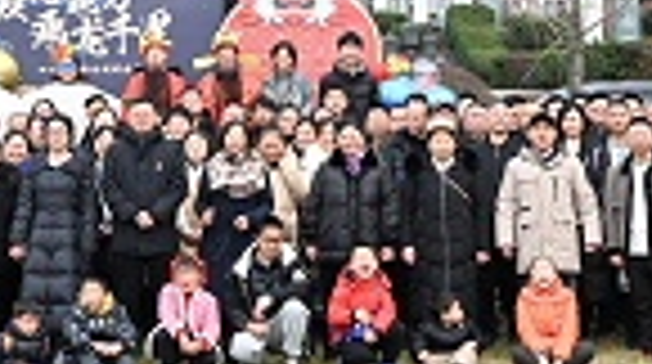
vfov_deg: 11.1
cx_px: 184
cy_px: -133
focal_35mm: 105
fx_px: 1812
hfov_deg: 20.3
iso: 800
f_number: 8
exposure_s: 1/640
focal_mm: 29
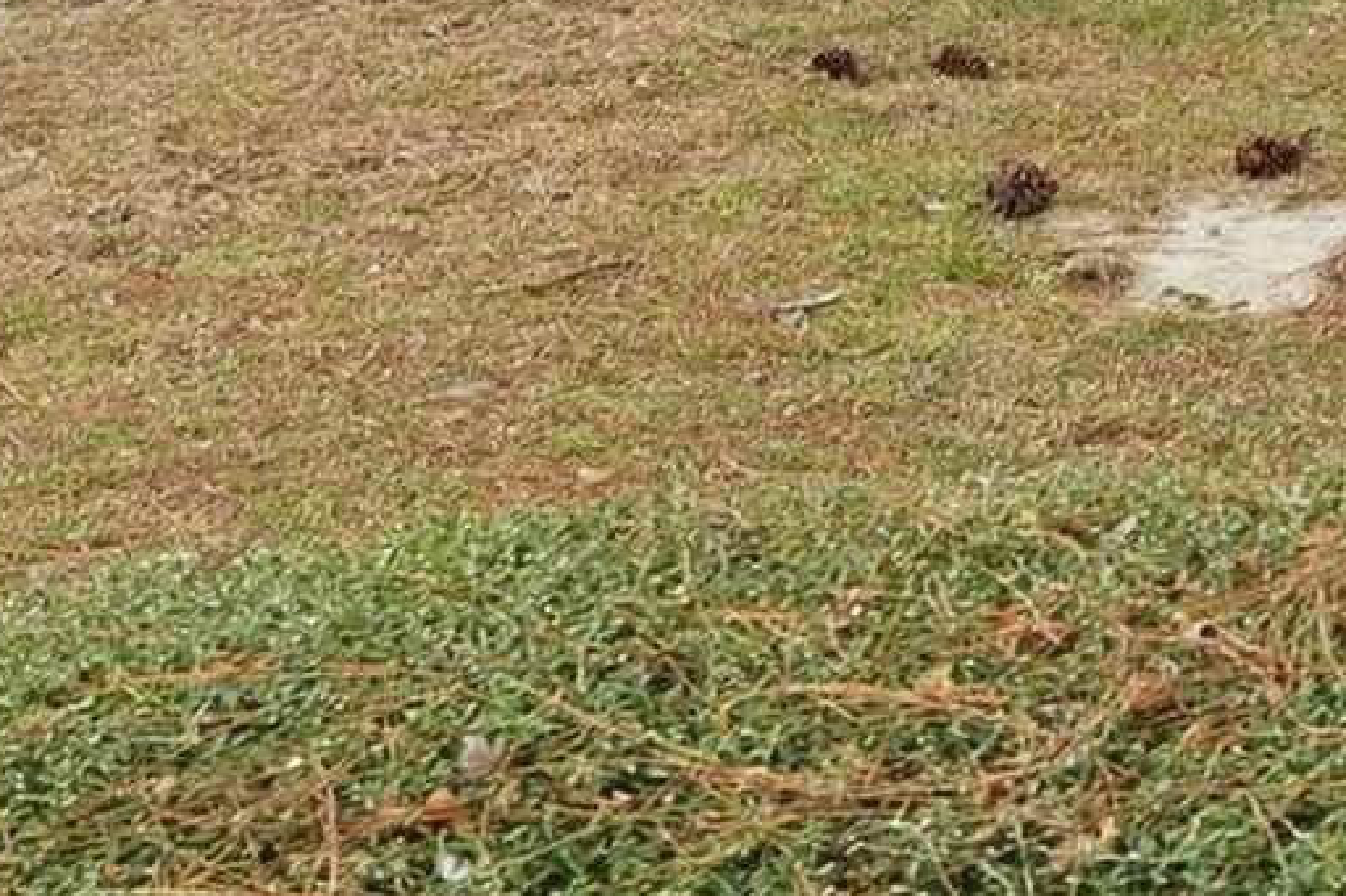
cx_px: 1477
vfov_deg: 8.7
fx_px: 5382
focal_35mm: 144
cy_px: -1238
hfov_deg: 14.0
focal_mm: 16
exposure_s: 1/10
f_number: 8
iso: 50
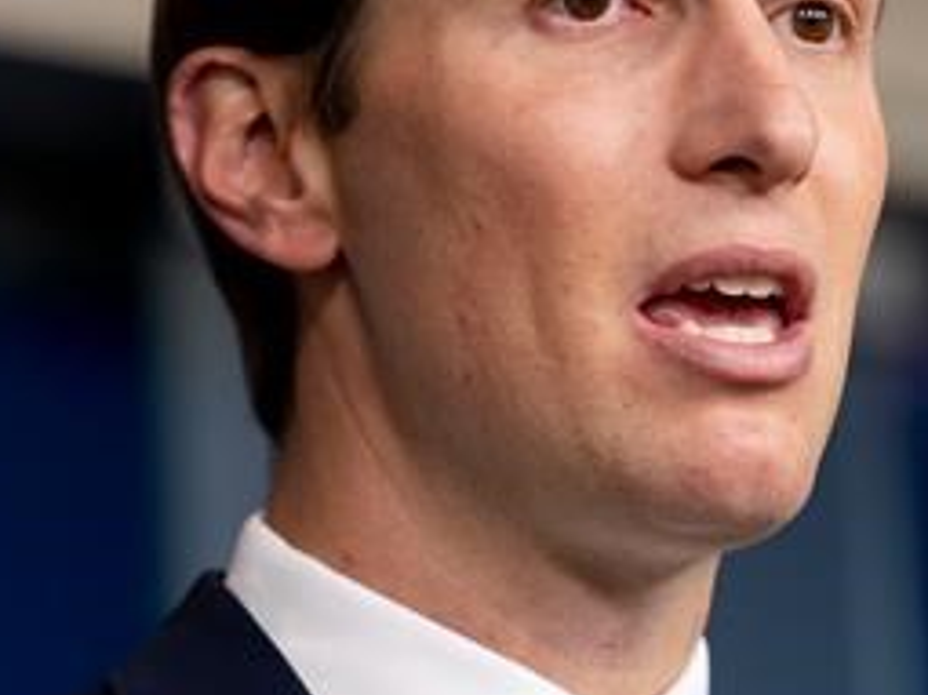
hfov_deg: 4.0
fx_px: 13130
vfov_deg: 3.0
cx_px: 437
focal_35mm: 490
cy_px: 377
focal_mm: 200
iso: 2000
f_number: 2.8
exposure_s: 1/640
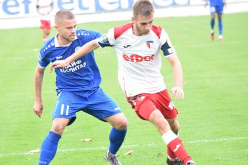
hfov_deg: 6.5
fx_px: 2174
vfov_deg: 4.4
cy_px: 87
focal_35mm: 316
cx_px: 107
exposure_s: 1/1000
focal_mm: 155
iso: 6400
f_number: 5
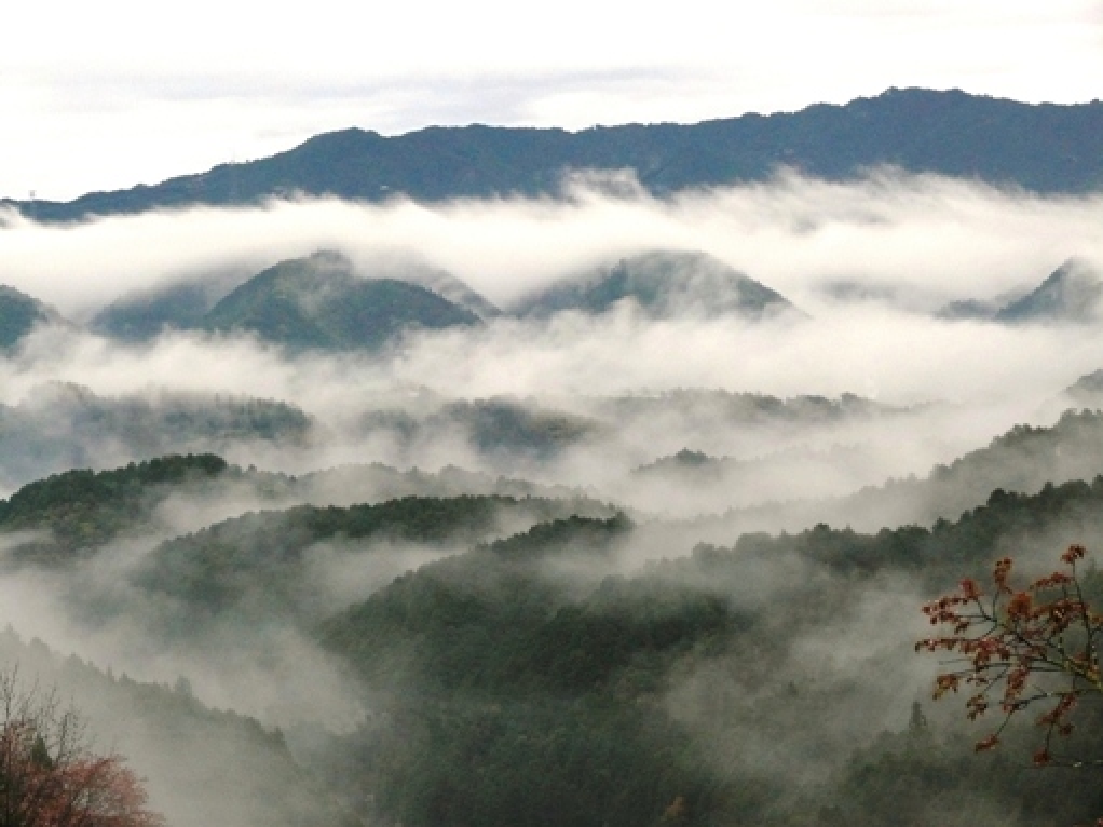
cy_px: 414
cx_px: 552
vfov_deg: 11.9
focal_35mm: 124
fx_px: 3950
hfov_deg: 15.9
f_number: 6.3
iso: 400
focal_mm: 26.3
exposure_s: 1/500
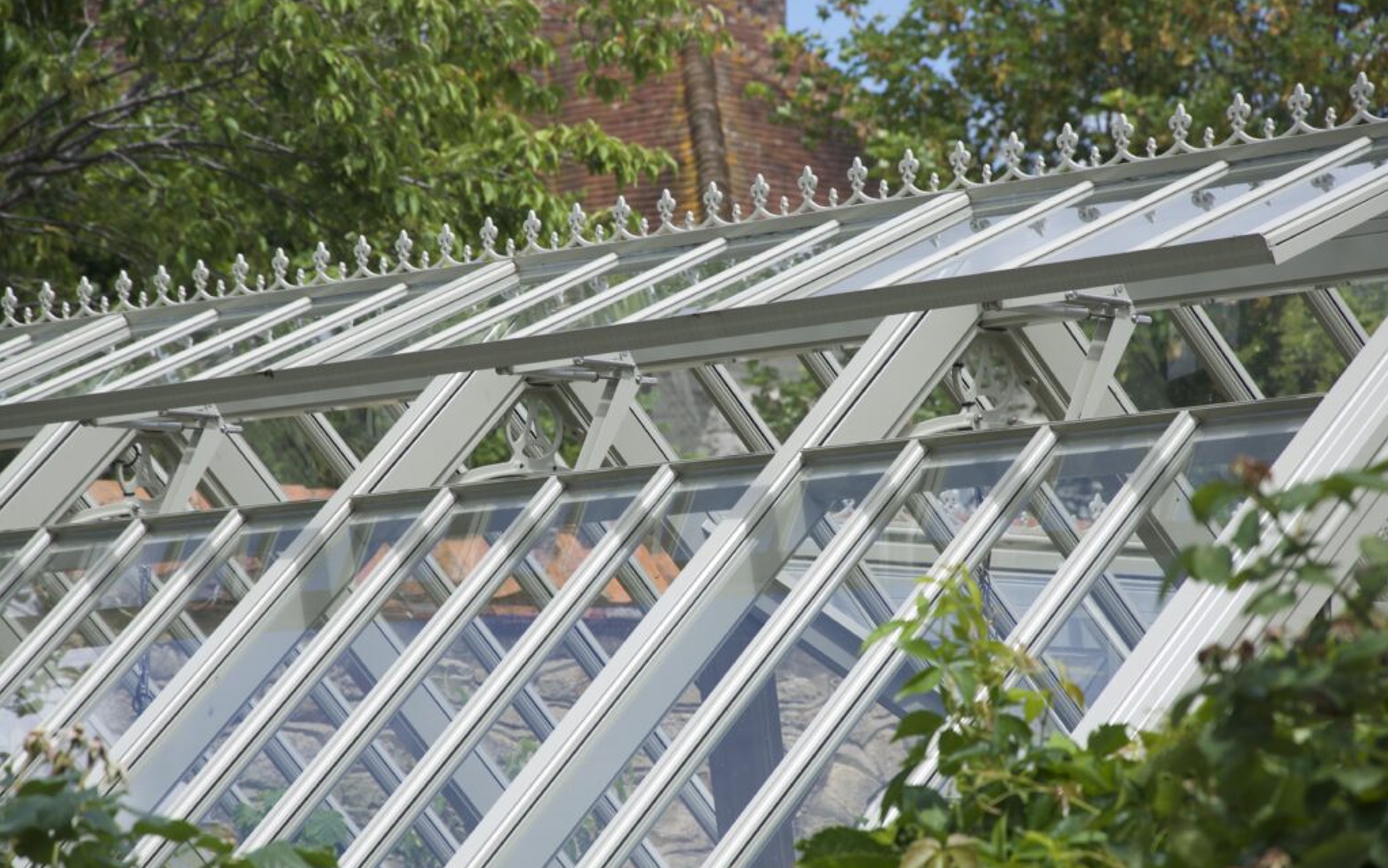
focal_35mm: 161
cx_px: 694
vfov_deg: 8.2
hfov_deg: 13.0
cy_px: 452
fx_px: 6072
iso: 100
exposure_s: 1/250
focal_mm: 105
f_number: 8
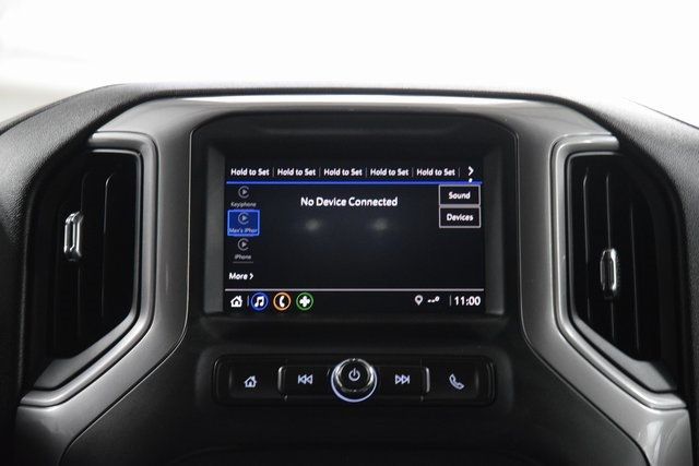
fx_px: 2039
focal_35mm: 105
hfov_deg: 19.5
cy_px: 233
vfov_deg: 13.0
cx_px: 350
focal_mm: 70
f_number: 4.5
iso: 3200
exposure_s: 1/25
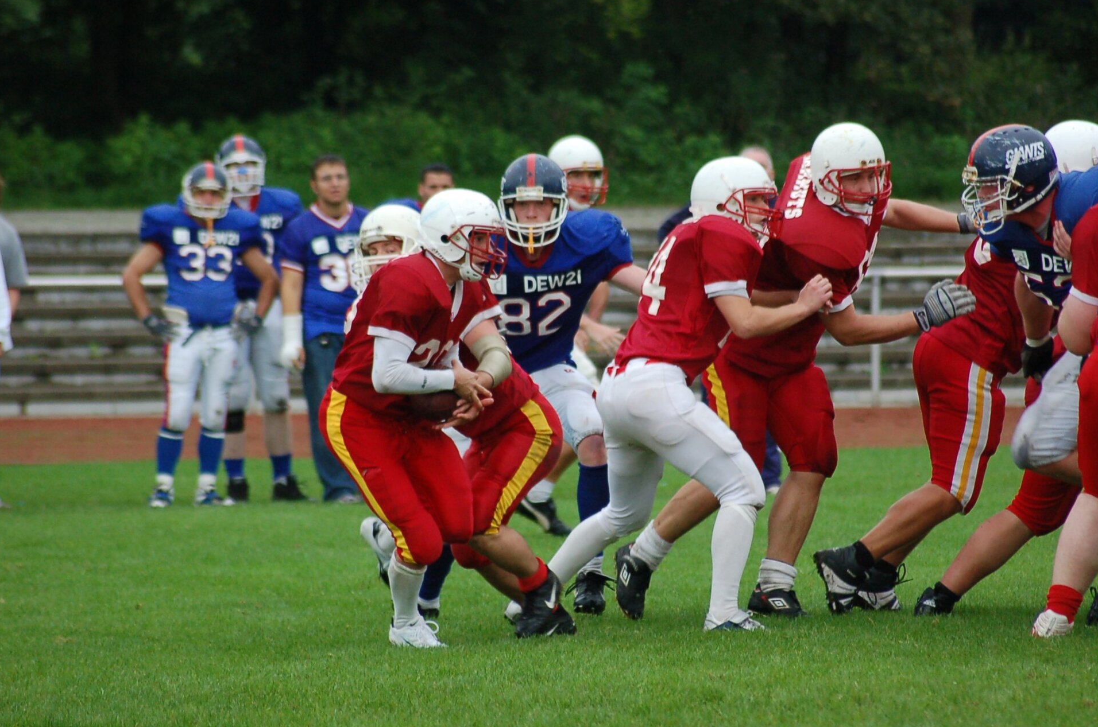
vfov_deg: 4.1
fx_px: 10246
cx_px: 585
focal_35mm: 337
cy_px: 384
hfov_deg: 6.1
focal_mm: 195
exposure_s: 1/500
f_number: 5
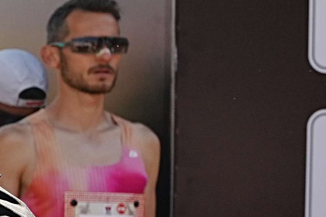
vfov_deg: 7.7
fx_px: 1602
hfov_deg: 8.3
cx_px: -852
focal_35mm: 177
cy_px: 156
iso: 200
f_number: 5
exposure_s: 1/800
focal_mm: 24
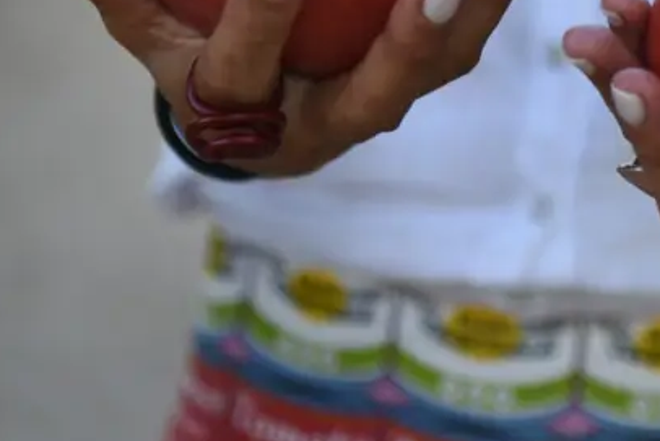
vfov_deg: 6.6
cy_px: -108
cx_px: 499
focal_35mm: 207
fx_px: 3796
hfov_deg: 9.9
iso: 200
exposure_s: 1/250
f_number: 2.8
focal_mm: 70
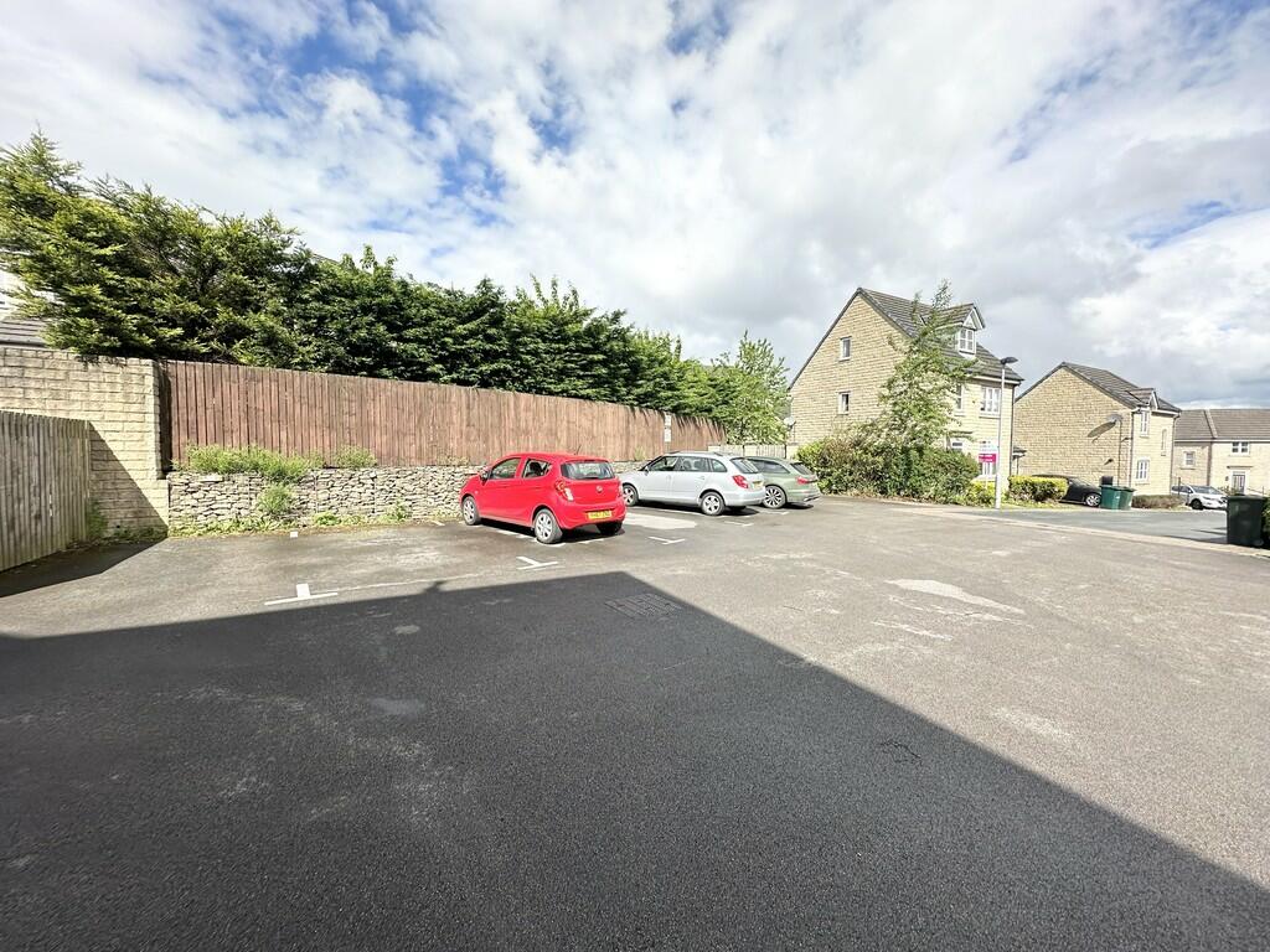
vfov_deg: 85.7
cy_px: 476
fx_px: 514
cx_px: 635
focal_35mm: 14
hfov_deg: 102.1
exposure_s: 1/1335
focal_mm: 2.22
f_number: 2.2
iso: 40
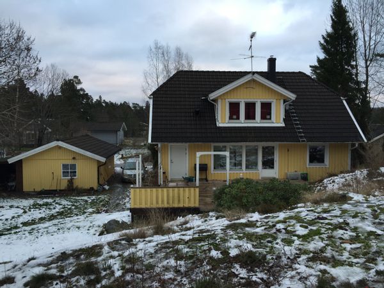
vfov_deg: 48.2
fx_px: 322
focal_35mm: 29
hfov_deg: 61.7
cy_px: 144
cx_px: 192
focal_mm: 4.15
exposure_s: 1/60
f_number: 2.2
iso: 32
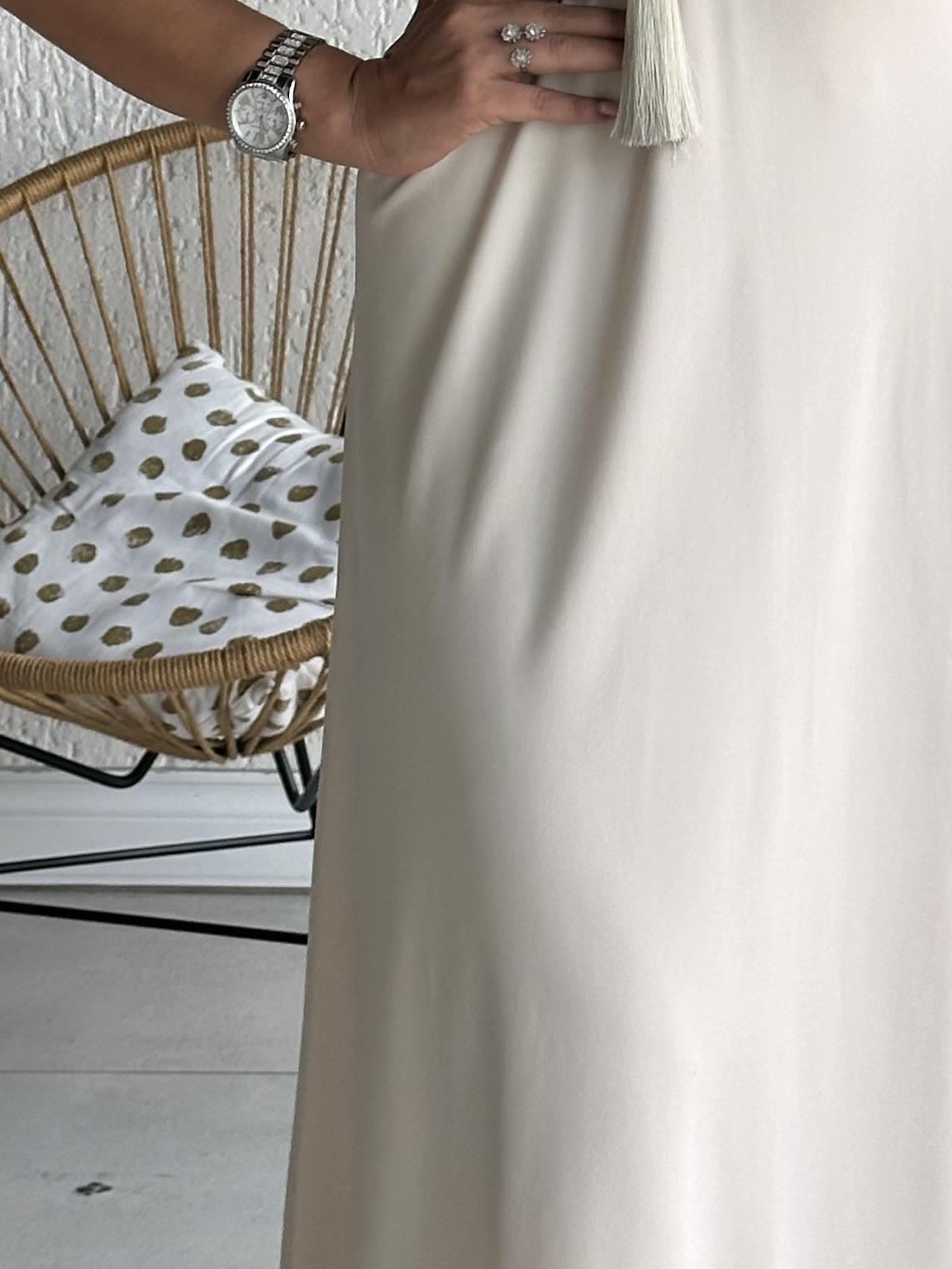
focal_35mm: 126
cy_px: 35
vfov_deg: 15.4
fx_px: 4620
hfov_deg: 11.6
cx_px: 961
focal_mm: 6.86
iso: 64
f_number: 1.78
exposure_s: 1/421
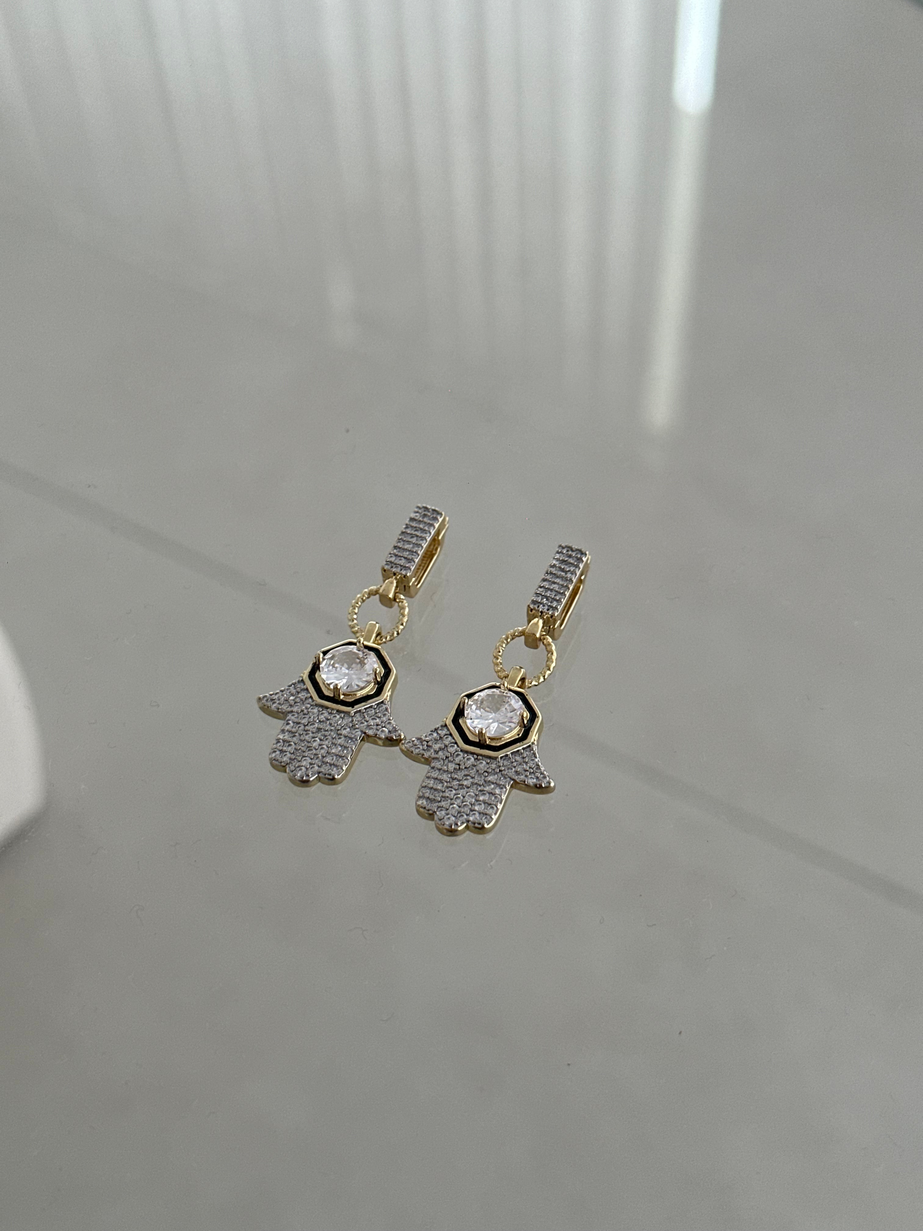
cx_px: 462
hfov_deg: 30.3
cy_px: 616
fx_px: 1706
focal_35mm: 48
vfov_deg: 39.7
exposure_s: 1/65
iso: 80
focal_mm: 6.86
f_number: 1.78
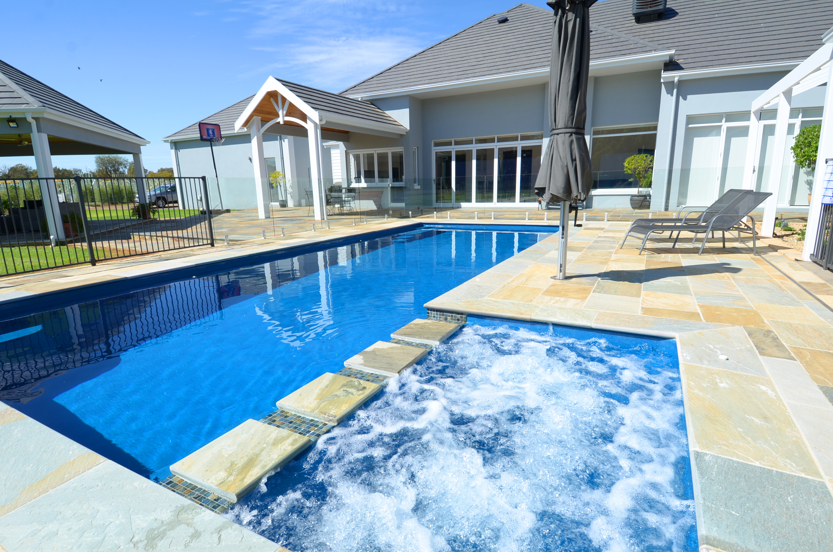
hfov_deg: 90.1
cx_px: 416
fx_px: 416
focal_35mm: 18
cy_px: 276
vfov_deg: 67.1
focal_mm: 12
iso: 100
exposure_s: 1/180
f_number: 9.5
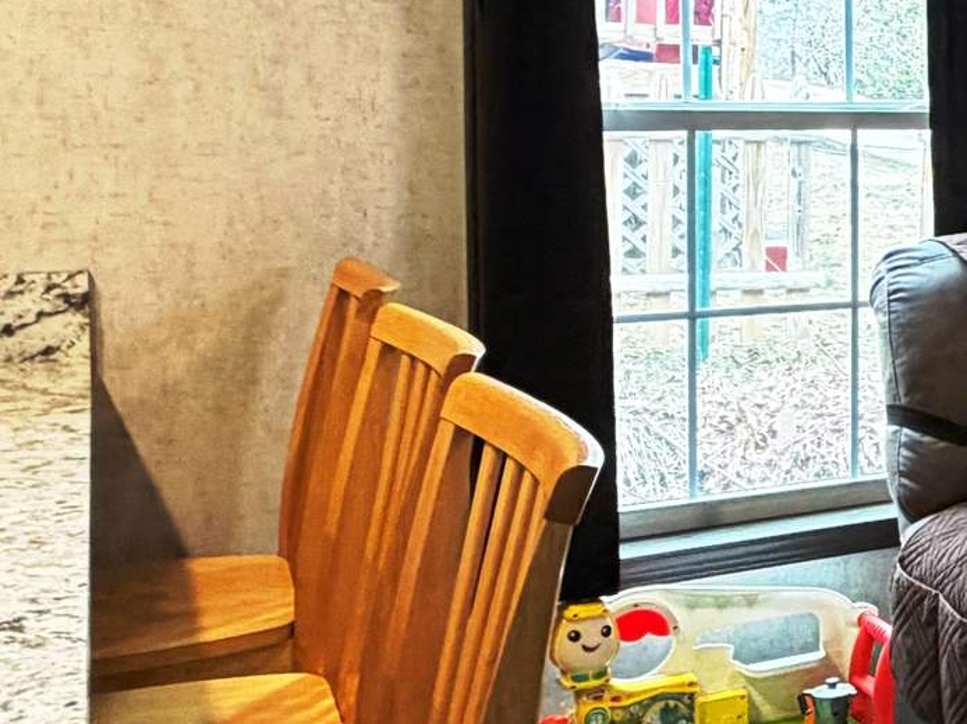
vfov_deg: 23.4
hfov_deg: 23.9
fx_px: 1731
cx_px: 1492
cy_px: 191
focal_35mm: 62
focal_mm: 2.22
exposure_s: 1/60
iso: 320
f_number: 2.2
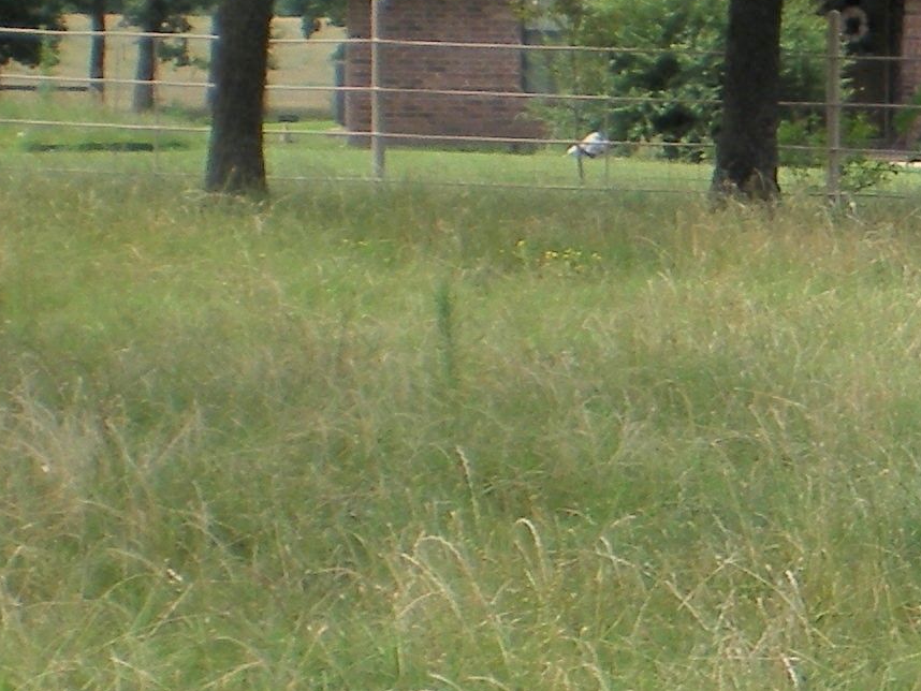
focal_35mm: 136
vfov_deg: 10.9
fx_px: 3619
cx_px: 1185
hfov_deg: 14.0
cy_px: 241
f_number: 4.6
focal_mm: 6.3
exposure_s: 1/200
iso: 64
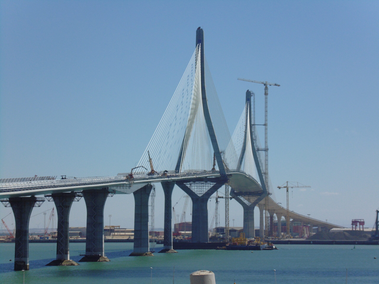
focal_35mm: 130
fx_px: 1423
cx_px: 190
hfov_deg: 15.2
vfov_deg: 11.4
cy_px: 142
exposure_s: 1/160
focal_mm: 23.8
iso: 100
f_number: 14.3
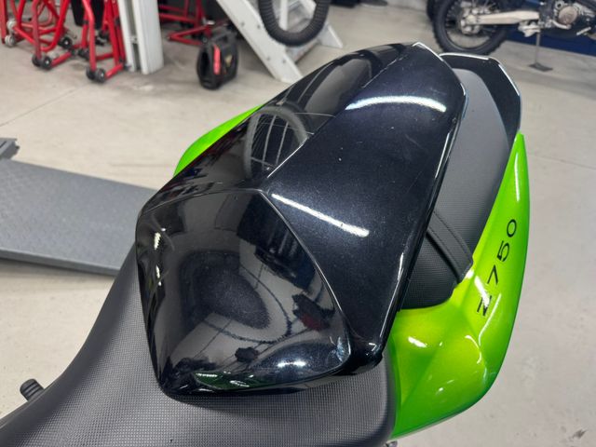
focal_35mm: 24
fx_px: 413
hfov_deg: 71.6
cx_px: 298
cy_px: 224
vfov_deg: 56.8
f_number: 1.78
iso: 160
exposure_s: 1/50
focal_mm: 6.76
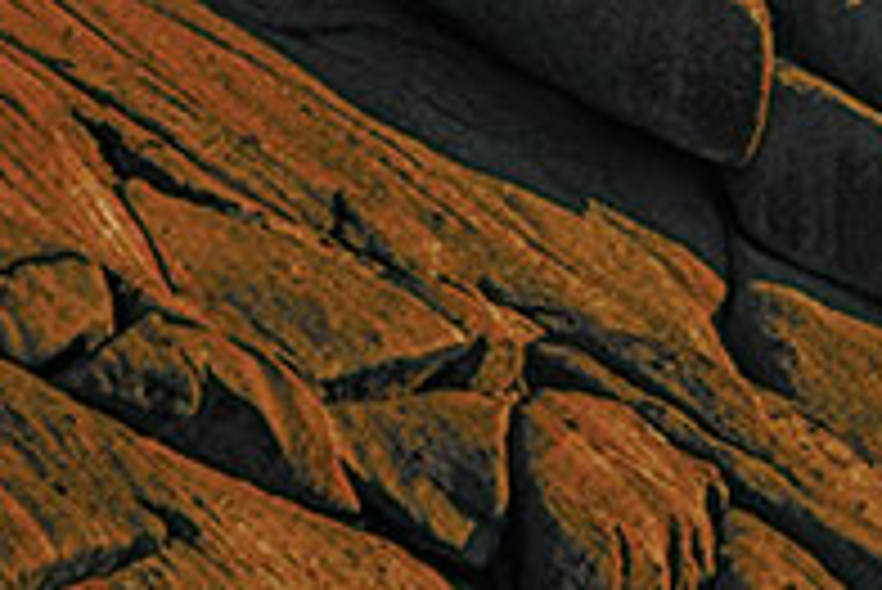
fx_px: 43763
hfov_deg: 1.2
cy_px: 336
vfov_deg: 0.8
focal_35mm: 1785
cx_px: 1022
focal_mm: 700
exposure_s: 1/800
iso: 450
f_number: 11
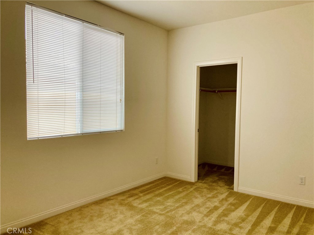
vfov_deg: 49.7
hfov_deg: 63.4
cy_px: 118
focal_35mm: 28
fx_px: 254
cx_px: 157
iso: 80
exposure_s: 1/121
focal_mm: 3.99
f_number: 1.8
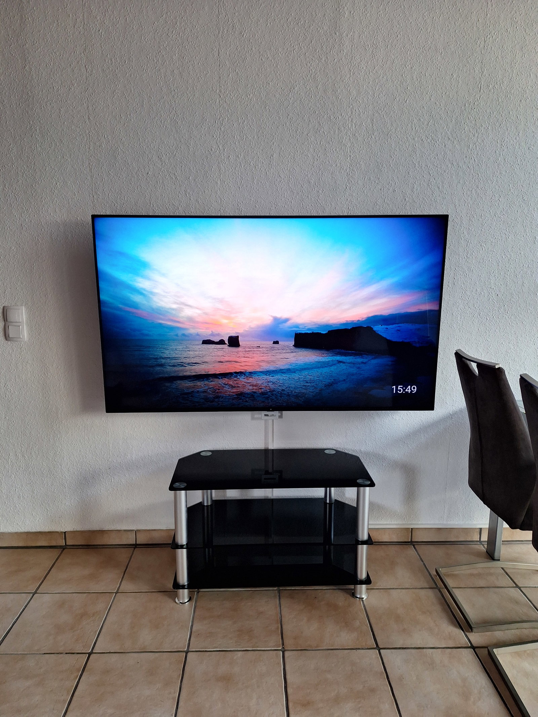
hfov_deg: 58.9
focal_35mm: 23
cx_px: 269
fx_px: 477
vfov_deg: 73.9
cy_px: 358
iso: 125
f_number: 1.8
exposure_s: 1/50
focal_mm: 5.54
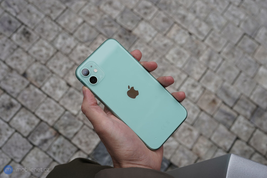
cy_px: 89
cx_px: 134
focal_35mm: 55
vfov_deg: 24.6
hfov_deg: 36.2
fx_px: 408
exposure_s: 1/250
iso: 250
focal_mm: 55
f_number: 7.1
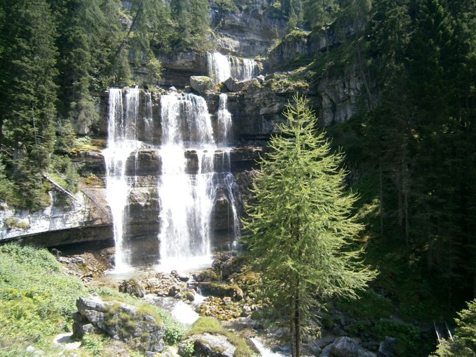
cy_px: 178
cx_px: 238
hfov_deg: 67.3
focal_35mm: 26
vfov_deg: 53.1
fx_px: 358
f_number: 8
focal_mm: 4.7
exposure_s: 1/50
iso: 80
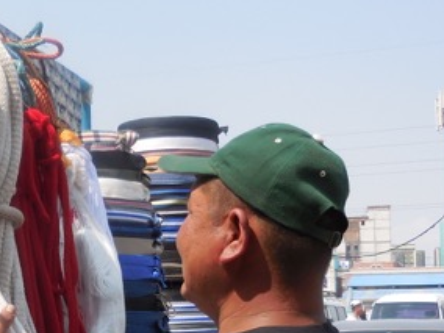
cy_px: 292
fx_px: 1013
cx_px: 59
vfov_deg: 18.4
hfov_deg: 24.1
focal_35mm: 79
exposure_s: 1/1250
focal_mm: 5
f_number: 3.5
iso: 125
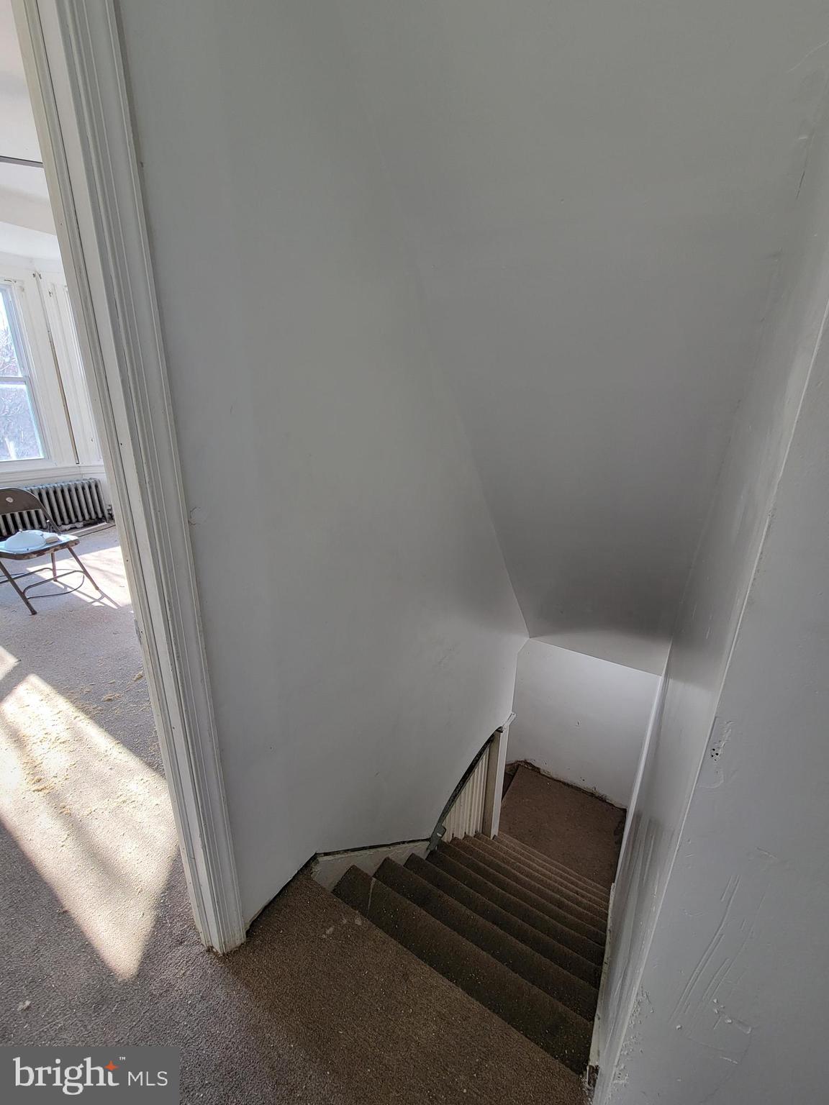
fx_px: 415
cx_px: 414
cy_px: 552
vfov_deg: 106.2
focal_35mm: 13
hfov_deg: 89.9
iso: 80
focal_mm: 2.2
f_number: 2.2
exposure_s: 1/60
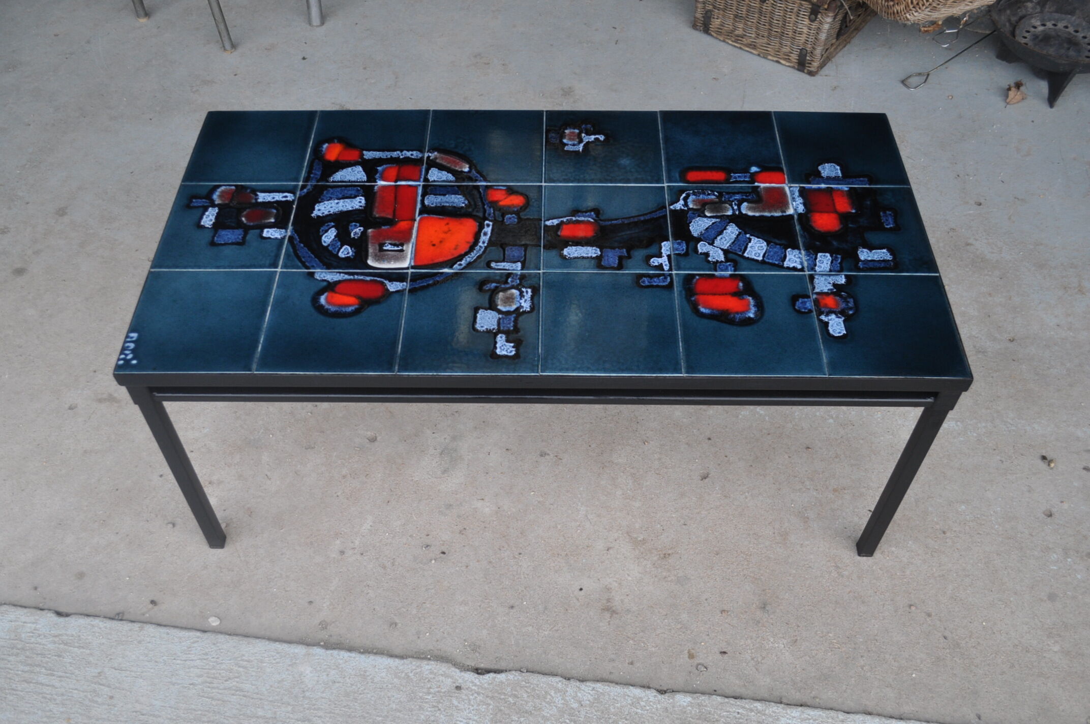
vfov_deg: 39.9
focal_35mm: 33
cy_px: 362
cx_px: 545
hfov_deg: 57.3
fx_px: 998
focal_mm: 22
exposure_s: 1/80
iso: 400
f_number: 4.5
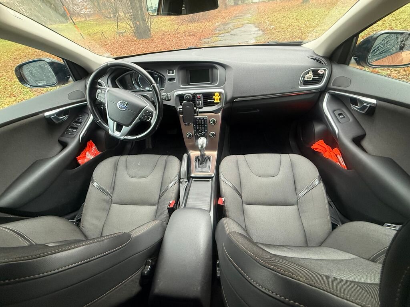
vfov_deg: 85.7
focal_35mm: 14
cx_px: 205
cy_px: 154
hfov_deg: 102.1
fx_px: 166
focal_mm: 2.22
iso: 500
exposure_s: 1/60
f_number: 2.2
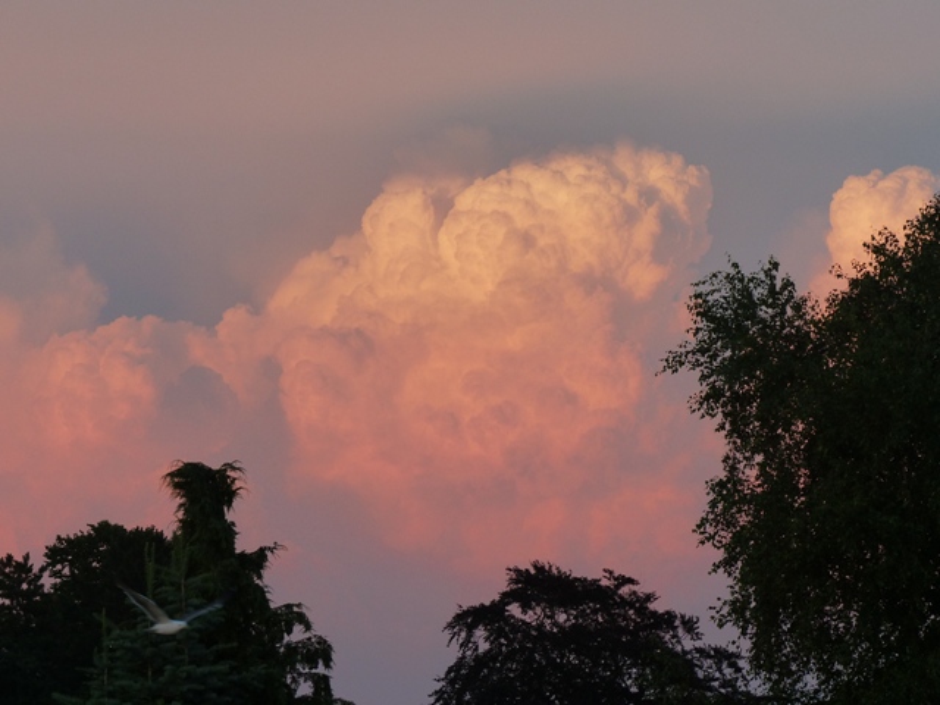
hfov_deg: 8.8
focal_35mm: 225
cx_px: 470
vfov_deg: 6.6
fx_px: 6110
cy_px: 352
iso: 160
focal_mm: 40.4
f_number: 4
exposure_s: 1/160
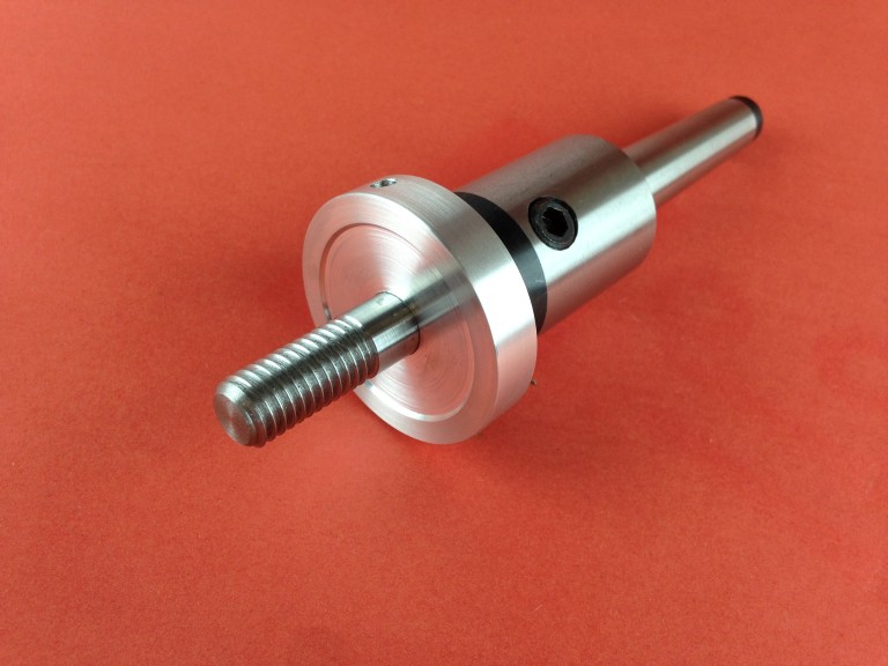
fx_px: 847
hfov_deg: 55.4
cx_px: 444
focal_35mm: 33
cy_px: 333
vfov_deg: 42.9
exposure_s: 1/60
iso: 50
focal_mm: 4.12
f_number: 2.4
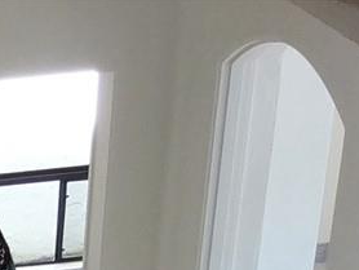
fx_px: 1671
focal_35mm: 161
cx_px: -398
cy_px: 773
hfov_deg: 11.0
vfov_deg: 8.1
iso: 64
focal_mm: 2.91
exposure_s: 1/60
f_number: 1.9
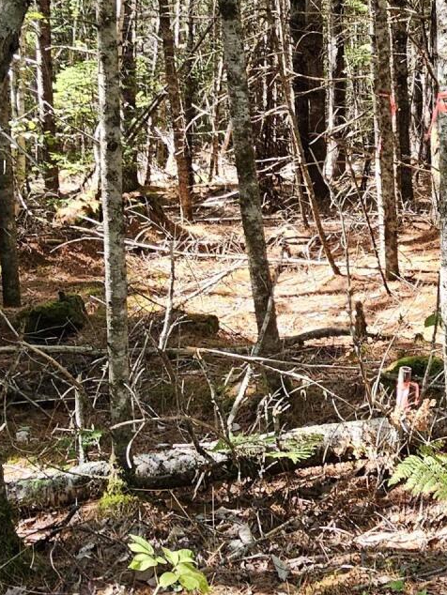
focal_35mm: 41
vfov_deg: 45.1
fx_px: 705
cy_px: 198
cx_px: 441
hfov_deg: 32.5
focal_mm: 2.2
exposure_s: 1/120
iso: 80
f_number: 2.2
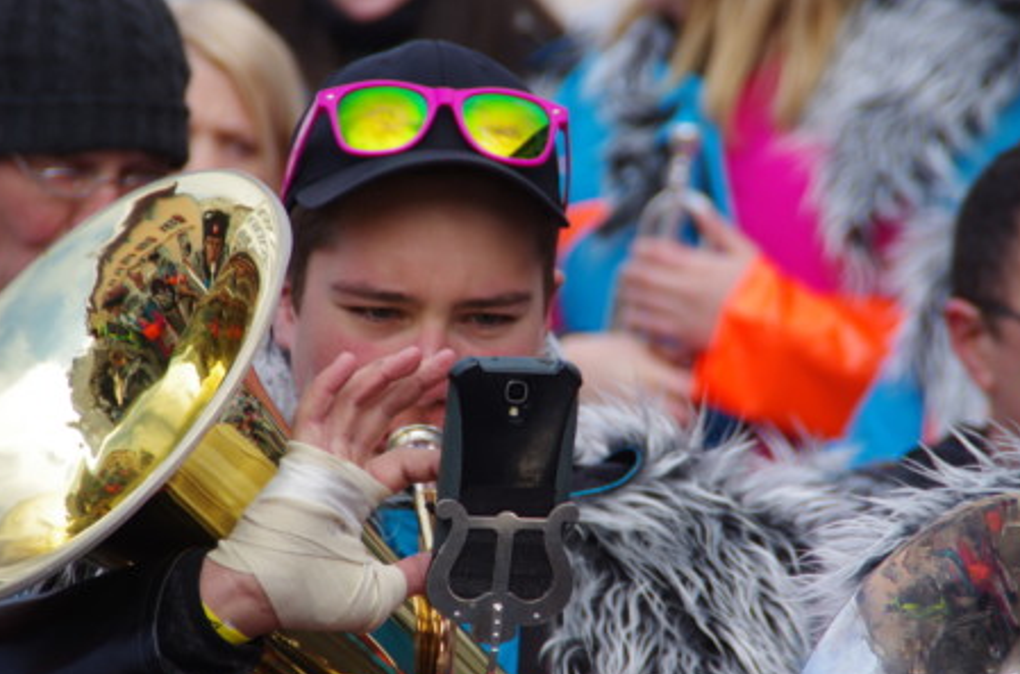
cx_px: 495
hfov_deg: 6.2
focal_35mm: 334
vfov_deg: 4.1
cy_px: 373
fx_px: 9440
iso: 200
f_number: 6.3
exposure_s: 1/250
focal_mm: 200
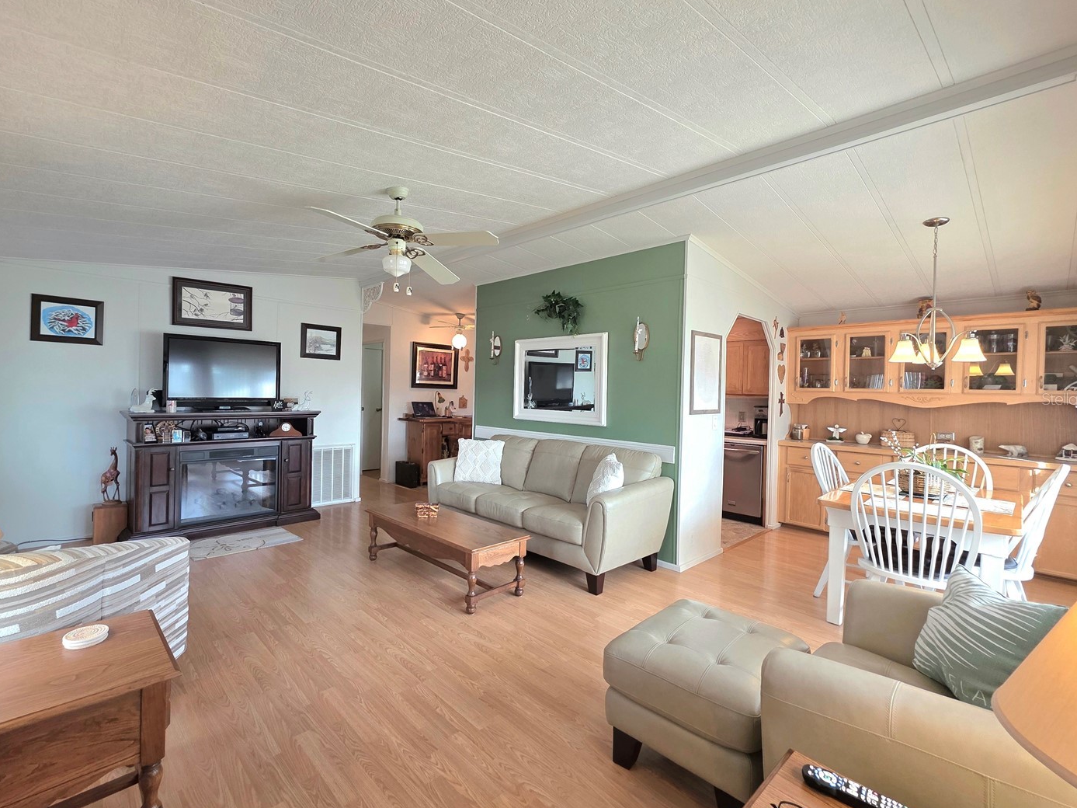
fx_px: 467
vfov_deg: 81.7
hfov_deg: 98.0
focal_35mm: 15
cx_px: 494
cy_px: 399
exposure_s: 1/120
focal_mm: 2.2
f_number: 1.9
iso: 160
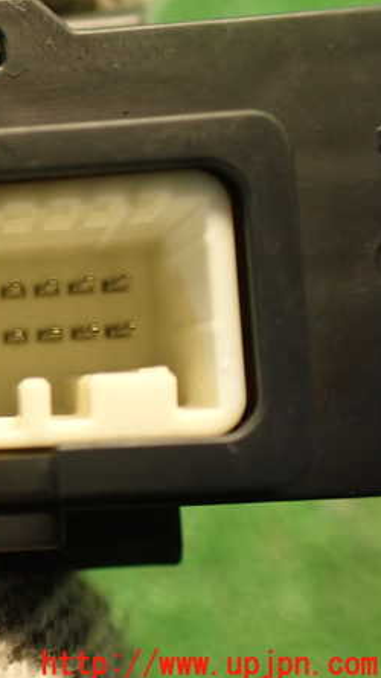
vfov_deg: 43.7
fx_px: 845
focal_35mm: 47
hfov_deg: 23.3
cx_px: -72
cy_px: 341
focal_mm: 5.79
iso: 500
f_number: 2.4
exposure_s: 1/30
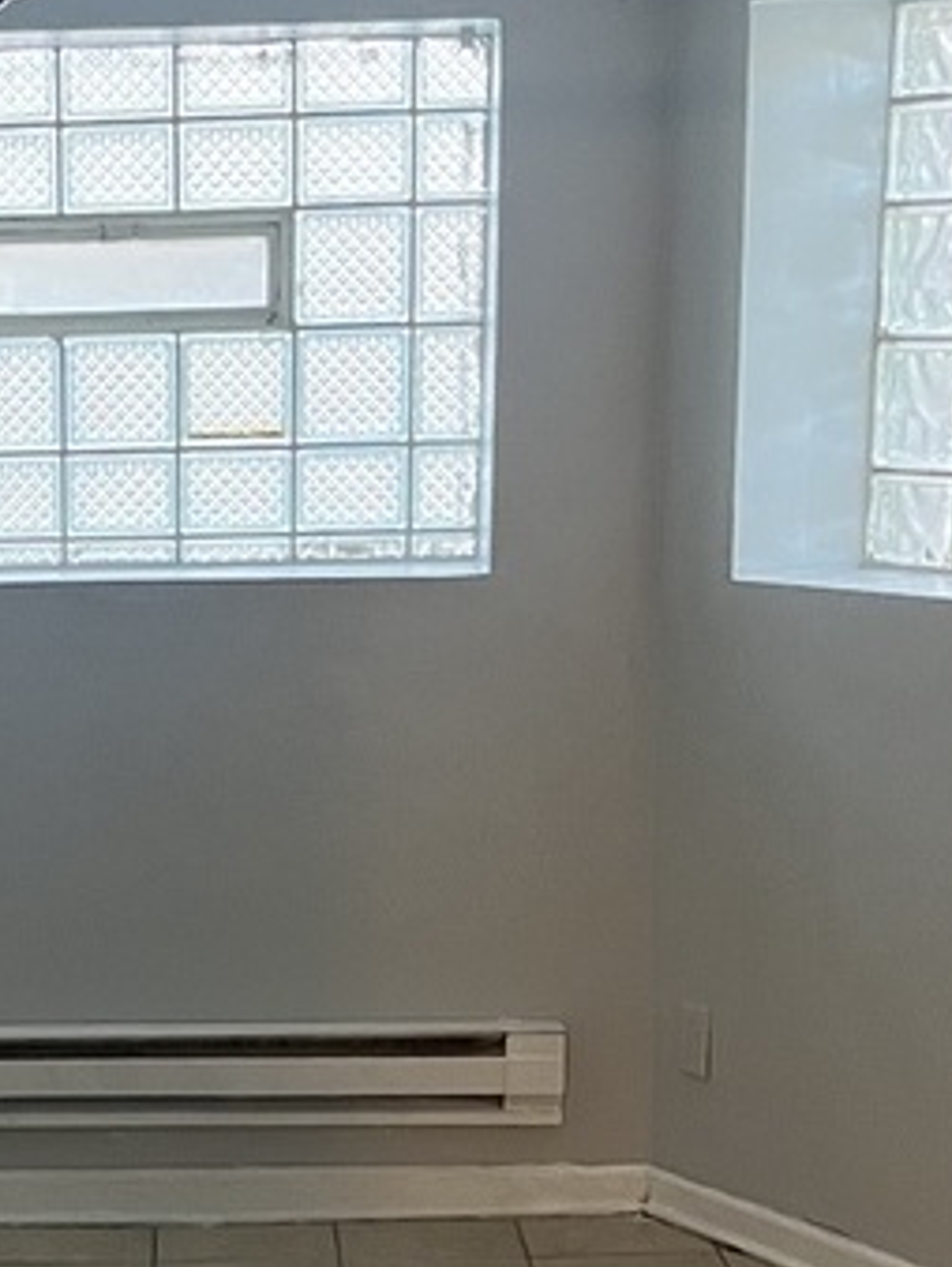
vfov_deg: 23.2
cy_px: 993
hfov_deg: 17.2
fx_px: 3040
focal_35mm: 83
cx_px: -112
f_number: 1.6
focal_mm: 5.1
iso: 320
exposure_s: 1/60
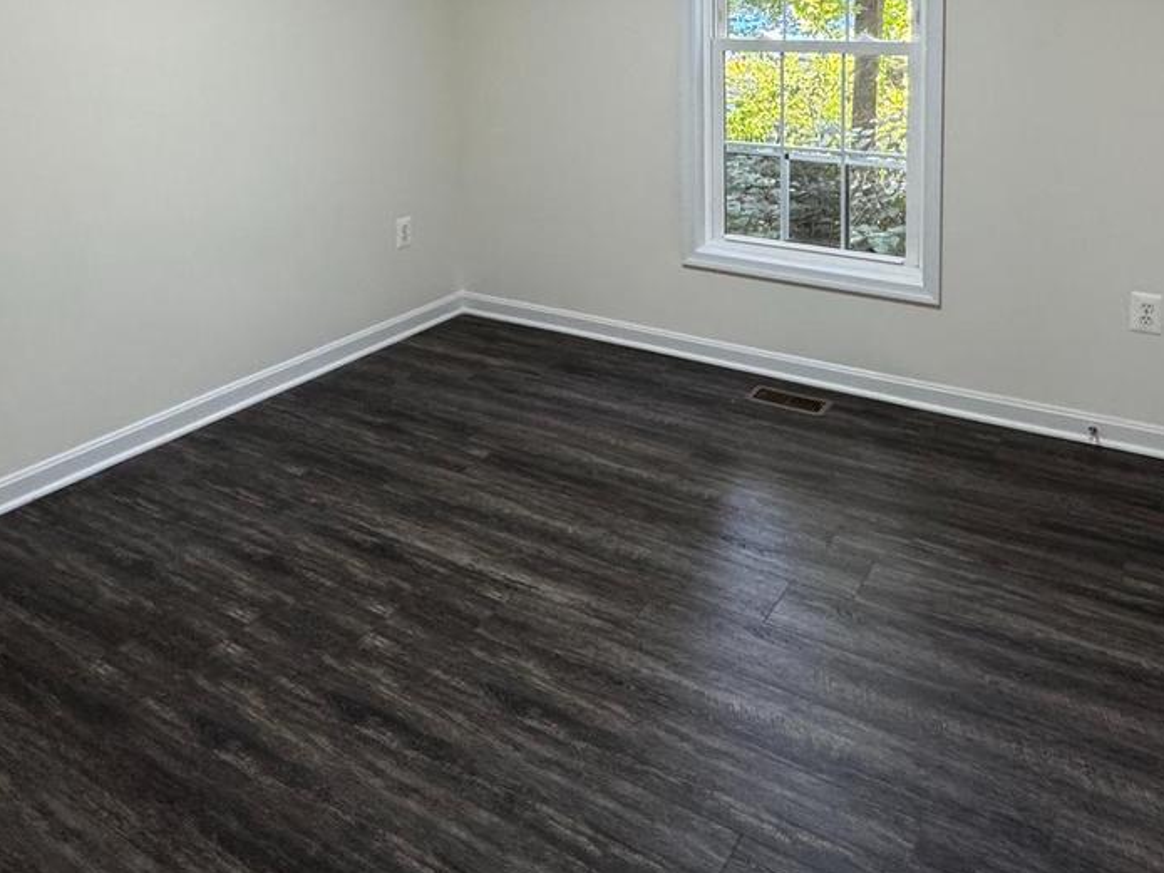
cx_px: 638
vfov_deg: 43.6
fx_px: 975
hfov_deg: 61.5
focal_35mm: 29
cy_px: 70
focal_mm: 2.22
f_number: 2.2
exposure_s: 1/120
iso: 320
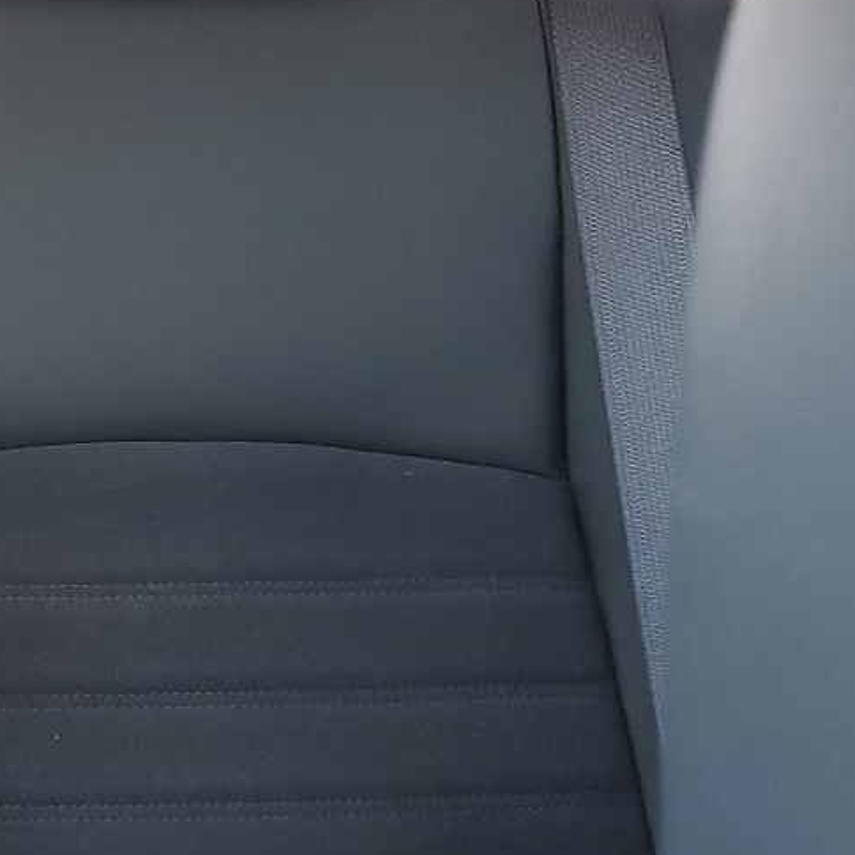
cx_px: -518
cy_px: 525
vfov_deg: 22.7
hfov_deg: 19.2
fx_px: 2124
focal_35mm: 76
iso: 66
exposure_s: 1/60.2
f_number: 1.5
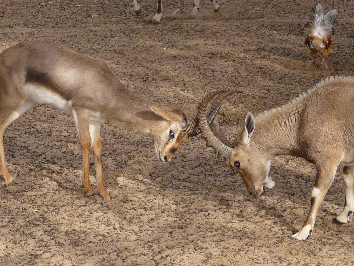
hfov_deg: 10.6
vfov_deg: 8.0
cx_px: 177
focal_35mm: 186
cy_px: 133
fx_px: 1902
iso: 125
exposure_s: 1/500
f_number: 3.6
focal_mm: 19.2
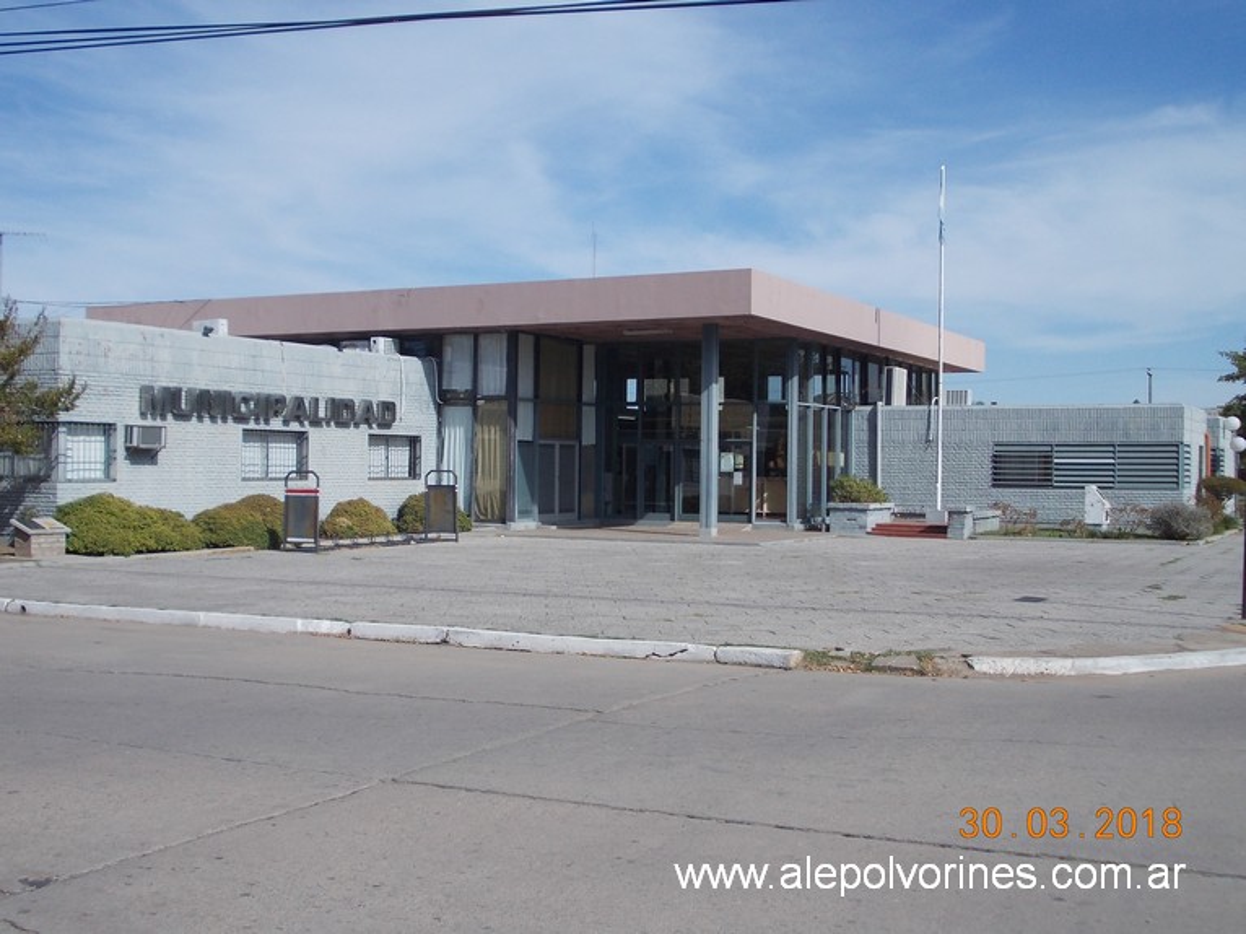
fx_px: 1547
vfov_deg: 33.6
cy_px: 467
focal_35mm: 43
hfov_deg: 43.9
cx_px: 623
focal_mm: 6.1
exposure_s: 1/320
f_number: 6.5
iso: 80
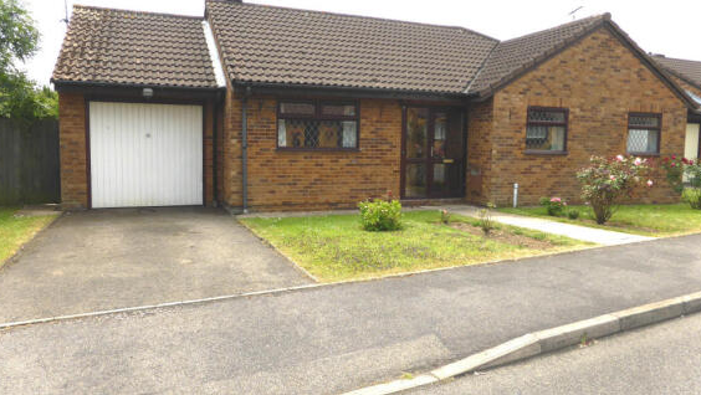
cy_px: 181
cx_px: 356
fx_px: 502
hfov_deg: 69.8
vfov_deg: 42.9
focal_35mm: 27
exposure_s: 1/640
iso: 100
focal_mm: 4.3
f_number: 3.3
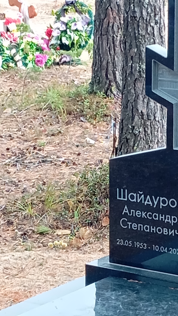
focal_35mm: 142
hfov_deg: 8.5
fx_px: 1192
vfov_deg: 15.1
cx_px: 129
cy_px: 194
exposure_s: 1/100
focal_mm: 4.22
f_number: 1.8
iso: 231
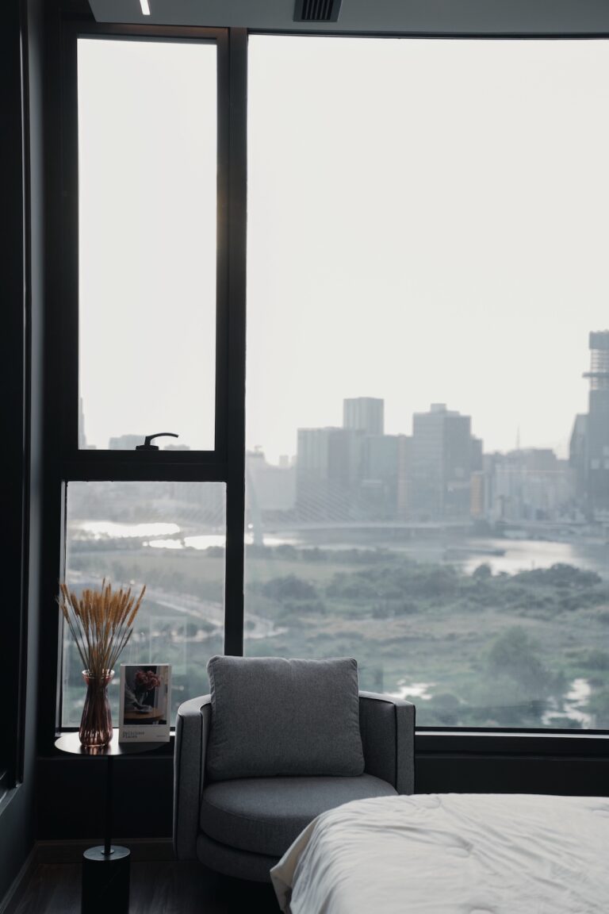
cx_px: 304
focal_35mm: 50
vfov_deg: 39.6
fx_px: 1269
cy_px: 457
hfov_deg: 27.0
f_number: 3.2
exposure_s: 1/100
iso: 125
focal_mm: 50
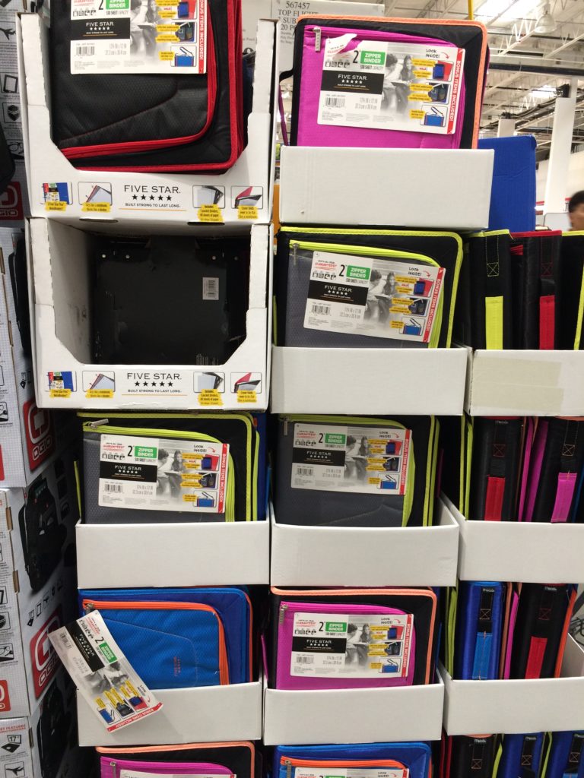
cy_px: 389
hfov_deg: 48.2
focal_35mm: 29
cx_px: 292
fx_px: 652
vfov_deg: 61.7
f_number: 2.2
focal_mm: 4.15
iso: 100
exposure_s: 1/30
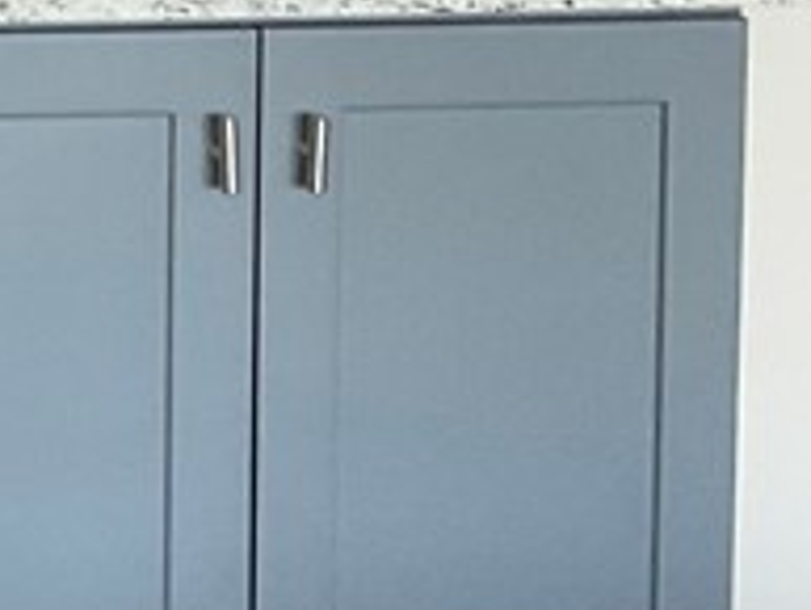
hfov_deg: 11.6
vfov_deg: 9.5
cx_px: -773
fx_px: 3610
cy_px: -210
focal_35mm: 154
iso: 125
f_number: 1.8
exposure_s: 1/60
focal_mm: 3
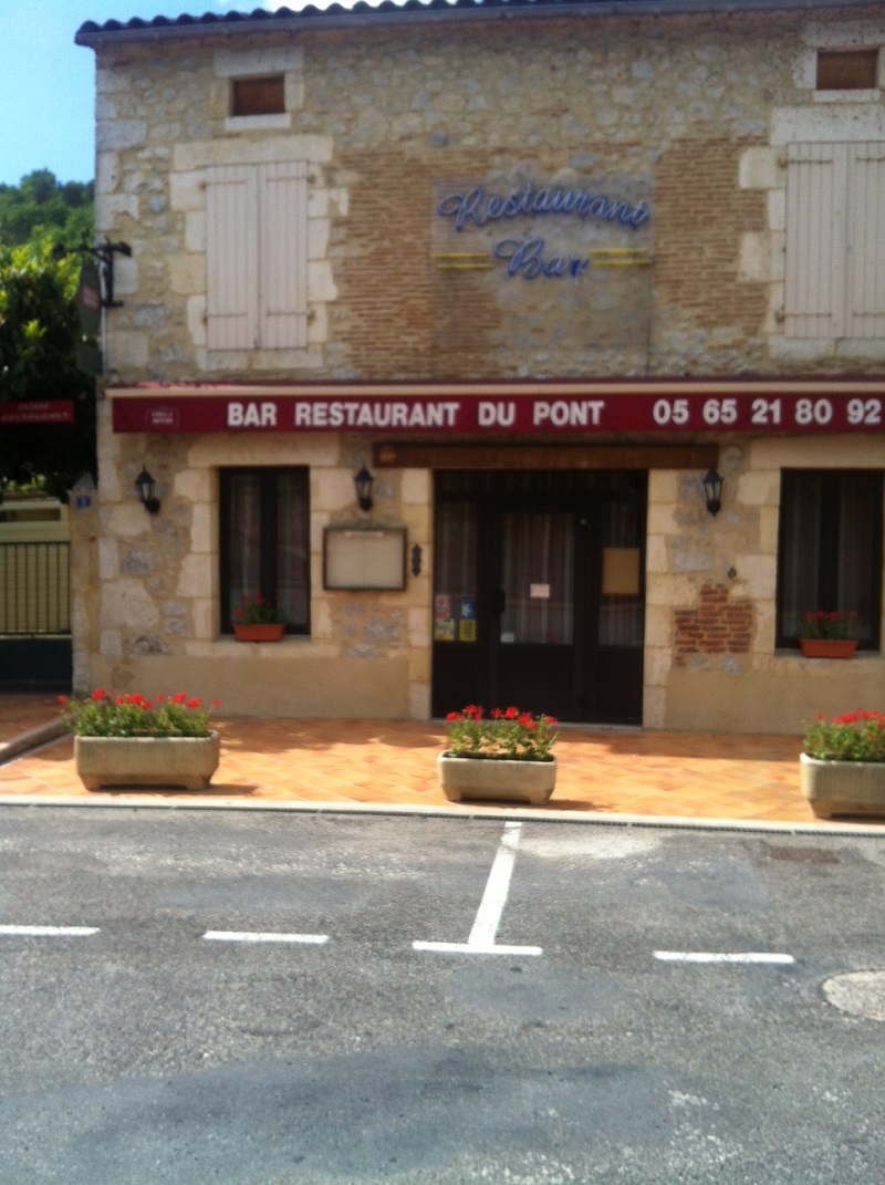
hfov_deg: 40.6
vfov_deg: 52.7
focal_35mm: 35
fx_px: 1196
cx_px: 442
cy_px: 592
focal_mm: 3.85
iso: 80
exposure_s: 1/1207
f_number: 2.8
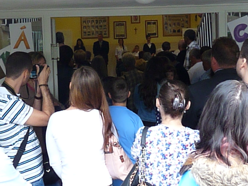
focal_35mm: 48
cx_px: 118
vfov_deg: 30.0
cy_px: 60
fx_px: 344
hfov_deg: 39.6
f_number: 4
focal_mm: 4.8
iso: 800
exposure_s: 1/100
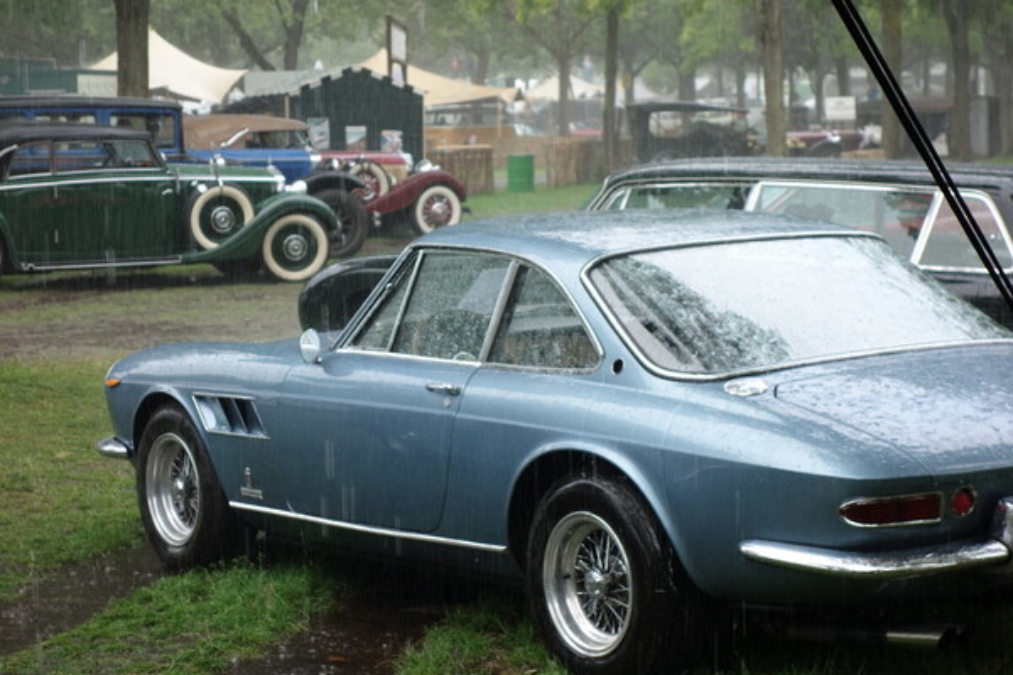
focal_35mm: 88
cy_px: 338
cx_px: 506
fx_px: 2476
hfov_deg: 23.1
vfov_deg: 15.5
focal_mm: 32.85
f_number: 4.5
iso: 200
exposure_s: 1/100
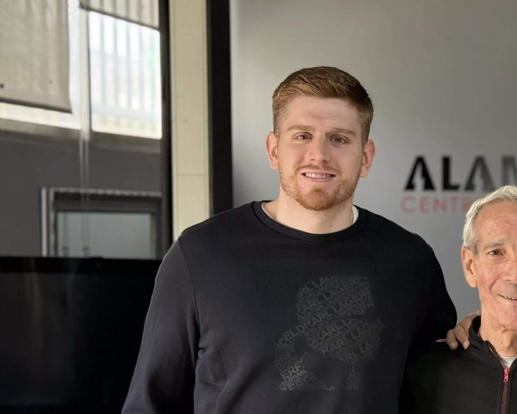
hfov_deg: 19.2
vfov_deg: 15.7
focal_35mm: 97
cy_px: 362
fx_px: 1484
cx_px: 519
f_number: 1.78
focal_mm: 6.76
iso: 160
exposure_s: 1/100
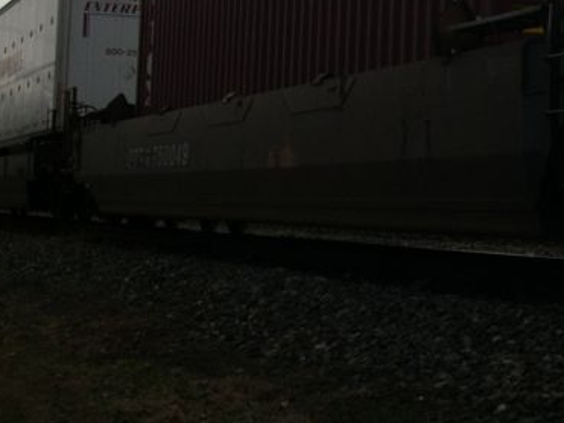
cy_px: 59
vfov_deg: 14.0
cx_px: 415
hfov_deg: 18.6
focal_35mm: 105
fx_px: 1710
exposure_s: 1/263
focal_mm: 8
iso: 100
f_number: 7.6
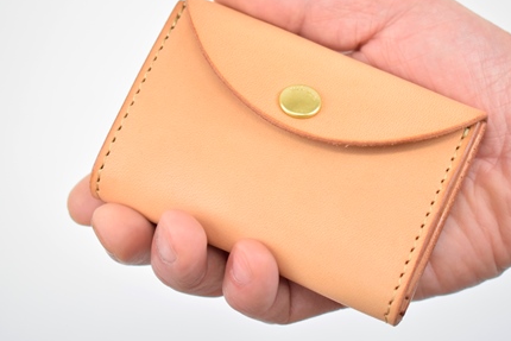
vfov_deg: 16.9
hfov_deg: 25.0
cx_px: 269
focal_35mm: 81
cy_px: 155
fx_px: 1150
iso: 2000
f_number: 5.3
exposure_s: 1/250
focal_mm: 48
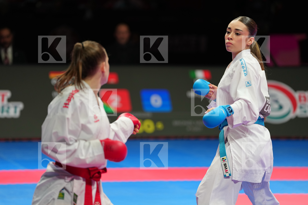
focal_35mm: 185
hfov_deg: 11.1
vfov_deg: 7.4
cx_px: 154
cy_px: 102
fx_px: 1582
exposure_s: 1/1000
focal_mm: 185
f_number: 2.8
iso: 800
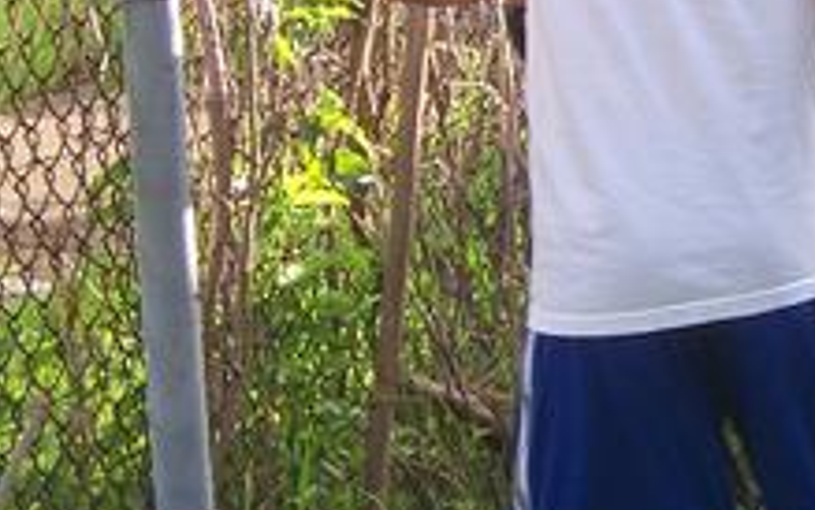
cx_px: 1064
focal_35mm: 254
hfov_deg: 8.2
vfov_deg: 5.2
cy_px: 89
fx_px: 5643
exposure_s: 1/125
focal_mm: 13.5
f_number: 4.8
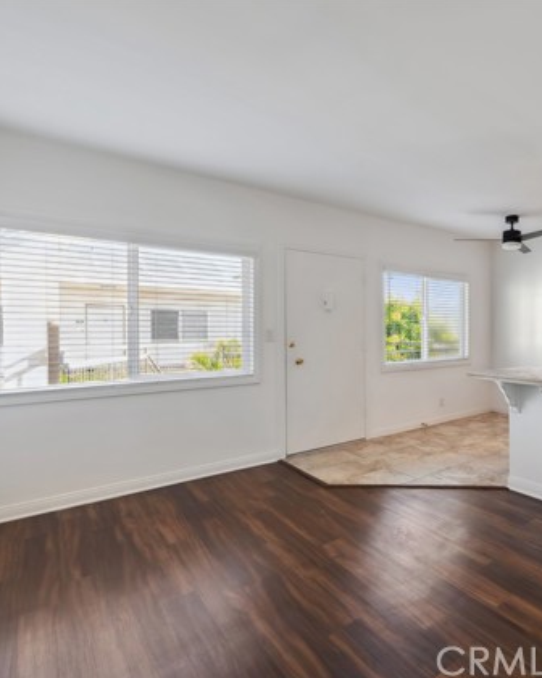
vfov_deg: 80.4
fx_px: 401
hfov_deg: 62.4
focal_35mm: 20
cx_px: 432
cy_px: 341
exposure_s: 1/30
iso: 100
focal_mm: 14
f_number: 10
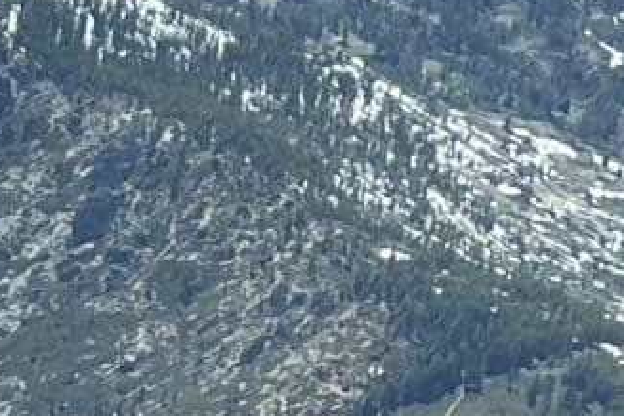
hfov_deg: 8.3
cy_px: 492
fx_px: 3674
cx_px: -1219
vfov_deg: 6.4
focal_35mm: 212
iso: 50
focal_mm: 5.7
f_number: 1.5
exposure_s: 1/2762
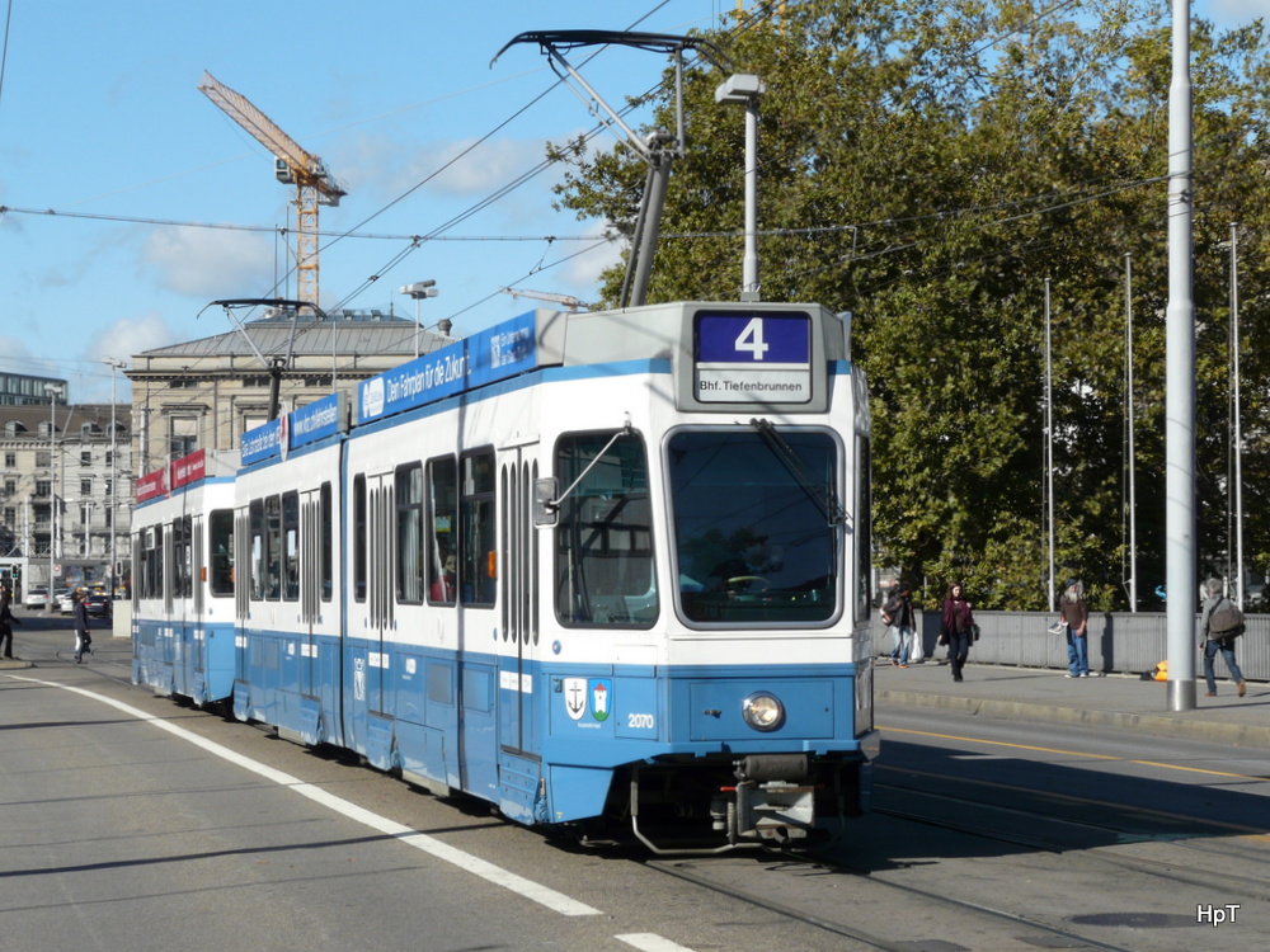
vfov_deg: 18.2
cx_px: 635
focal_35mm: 81
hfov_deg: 24.1
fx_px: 2972
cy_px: 476
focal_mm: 13.3
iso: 100
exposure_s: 1/500
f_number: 5.6
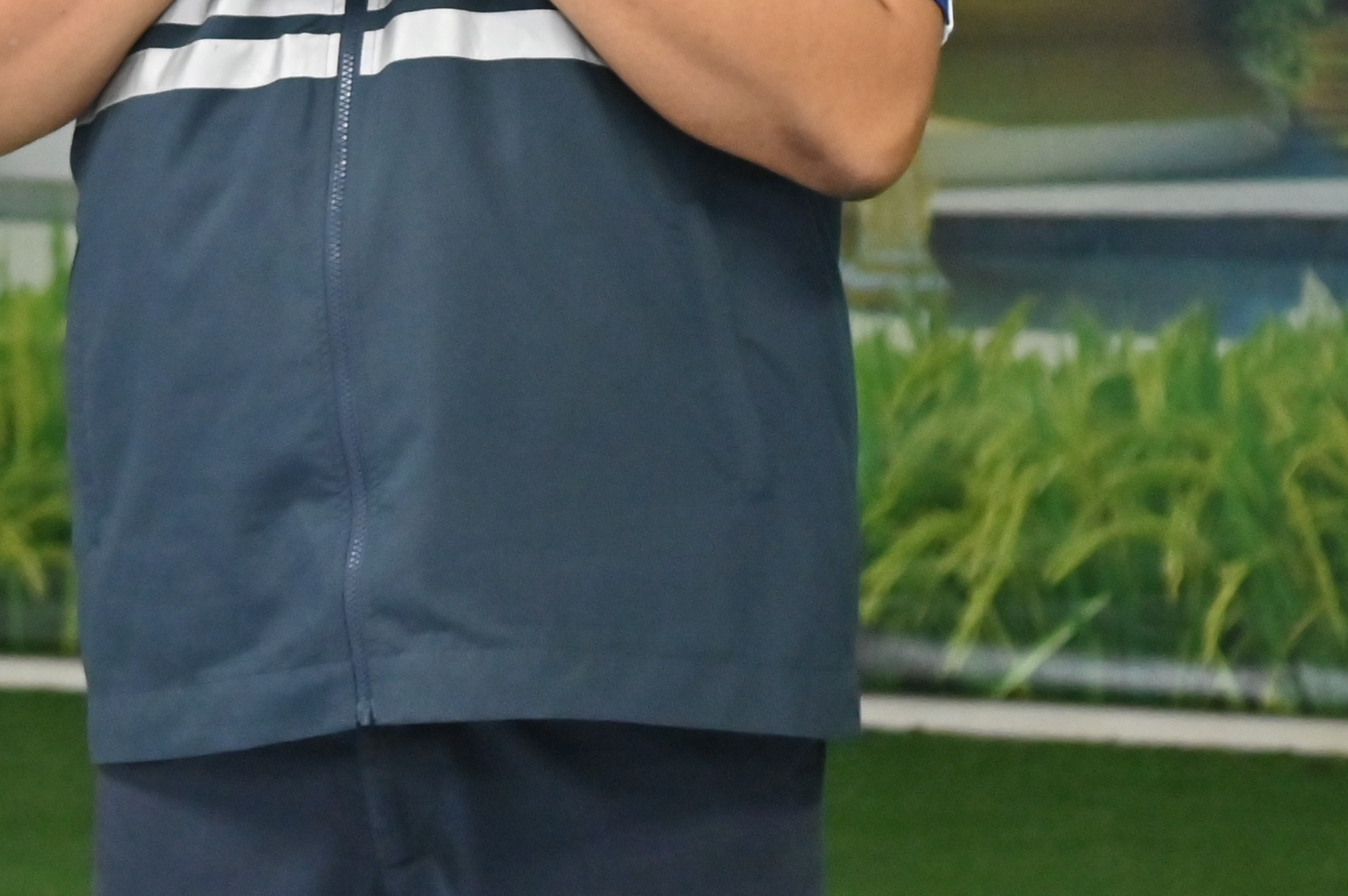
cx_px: 221
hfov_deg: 8.2
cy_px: -385
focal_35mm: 251
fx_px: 9391
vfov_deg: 5.4
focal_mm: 70
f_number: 4
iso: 2500
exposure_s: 1/125
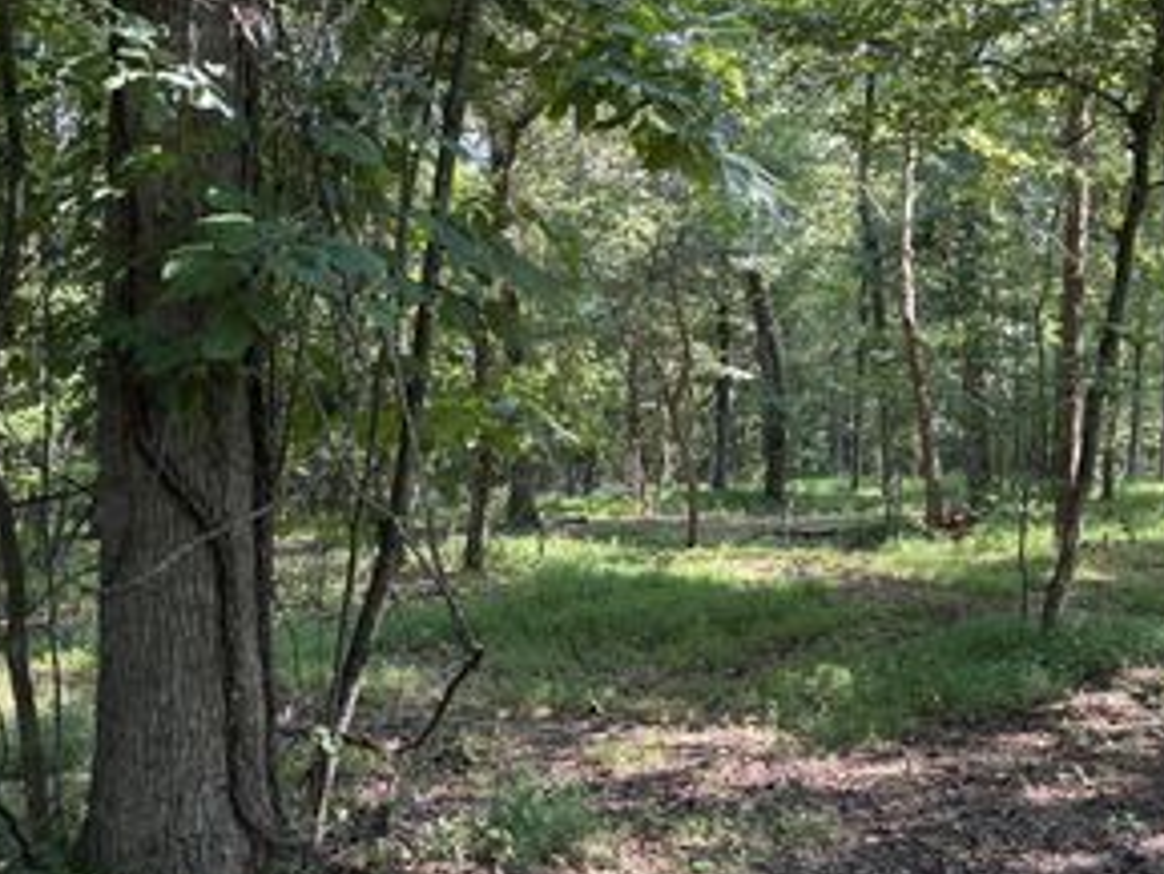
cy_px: 328
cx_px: 620
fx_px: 1514
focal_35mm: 45
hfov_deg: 42.0
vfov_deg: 32.1
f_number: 1.6
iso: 64
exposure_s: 1/121
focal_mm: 5.96
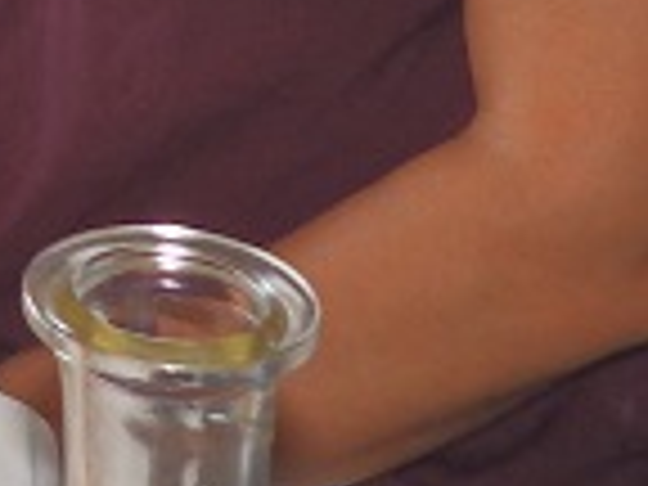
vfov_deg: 6.8
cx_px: -846
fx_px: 3744
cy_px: -929
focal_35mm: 200
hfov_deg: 9.0
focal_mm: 5.7
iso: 125
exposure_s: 1/40
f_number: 3.7
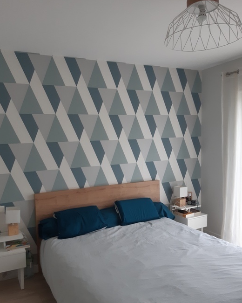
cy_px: 167
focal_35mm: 30
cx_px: 121
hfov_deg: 48.5
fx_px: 269
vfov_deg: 58.6
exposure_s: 1/50
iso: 100
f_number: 1.7
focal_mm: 3.92
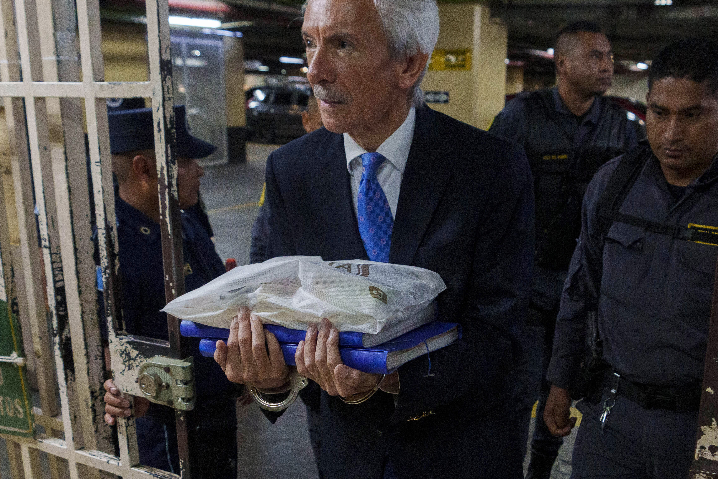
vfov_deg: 32.9
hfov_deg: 48.2
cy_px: 342
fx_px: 798
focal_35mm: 40
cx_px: 433
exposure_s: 1/400
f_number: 2.8
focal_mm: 16
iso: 1600
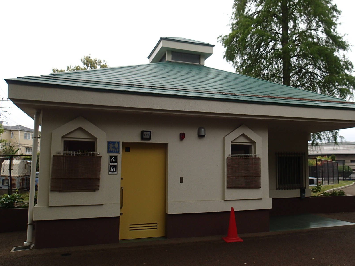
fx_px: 308
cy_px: 147
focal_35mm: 30
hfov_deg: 59.8
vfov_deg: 46.7
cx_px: 198
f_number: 2.8
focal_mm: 4.5
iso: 100
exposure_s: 1/320
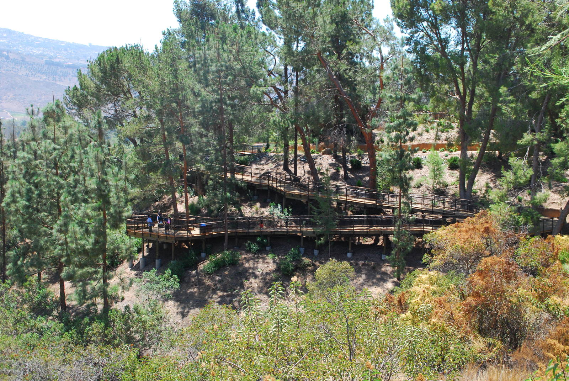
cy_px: 190
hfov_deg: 37.8
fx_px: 831
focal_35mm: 52
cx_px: 284
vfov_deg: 25.8
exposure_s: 1/320
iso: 500
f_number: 9
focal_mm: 35
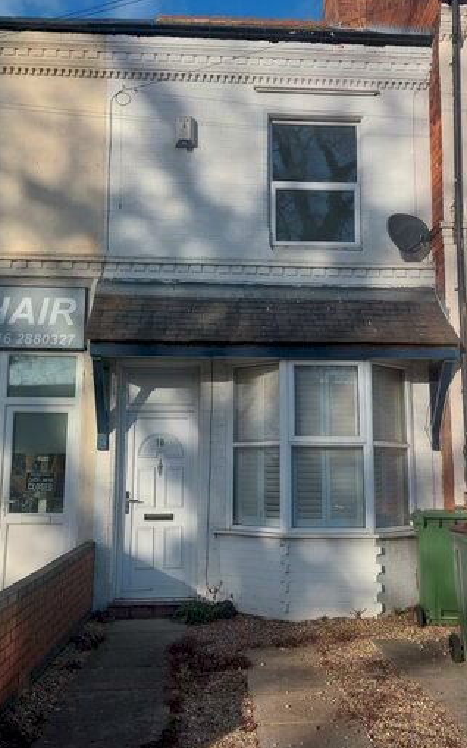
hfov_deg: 36.2
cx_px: 253
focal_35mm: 35
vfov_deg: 55.3
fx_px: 713
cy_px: 371
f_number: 1.8
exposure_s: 1/910
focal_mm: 5.23
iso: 25
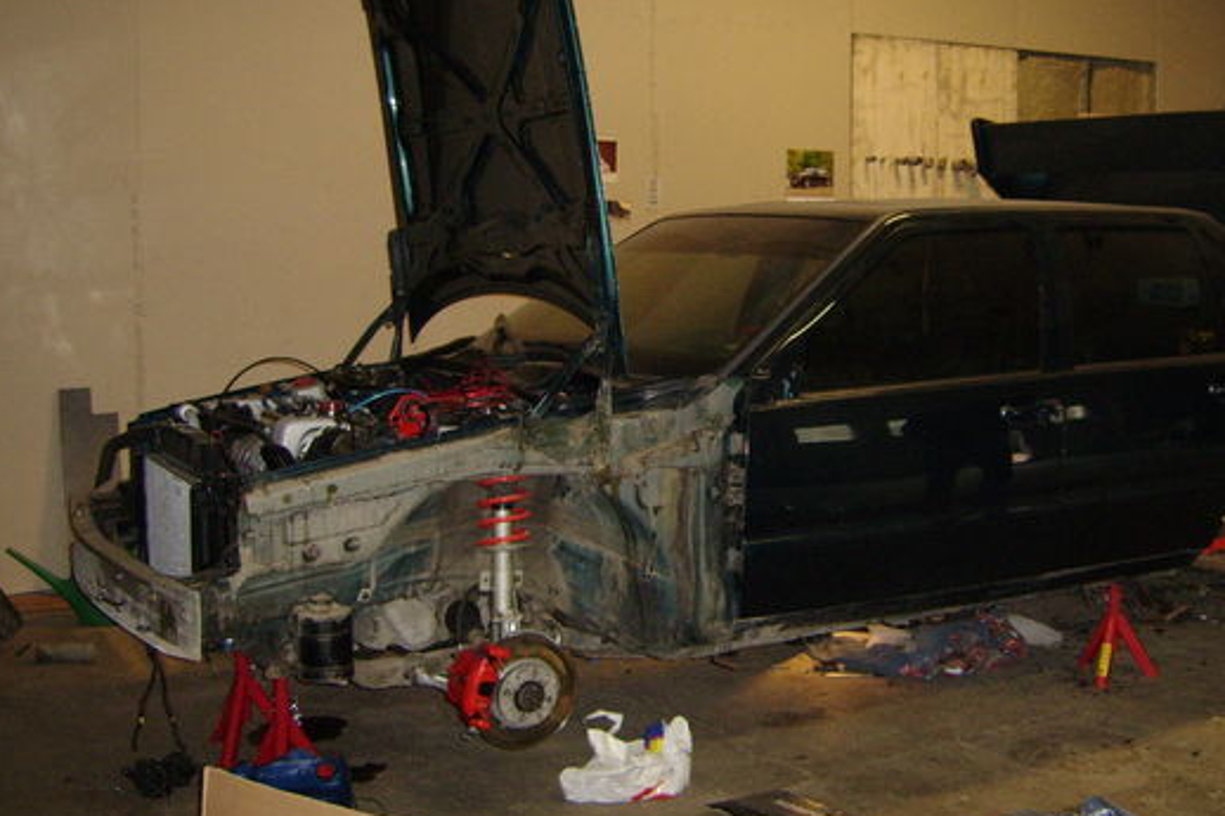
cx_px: 695
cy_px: 336
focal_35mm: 45
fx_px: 1531
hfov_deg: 43.5
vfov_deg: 29.8
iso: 200
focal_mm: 5.95
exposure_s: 1/30
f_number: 2.8
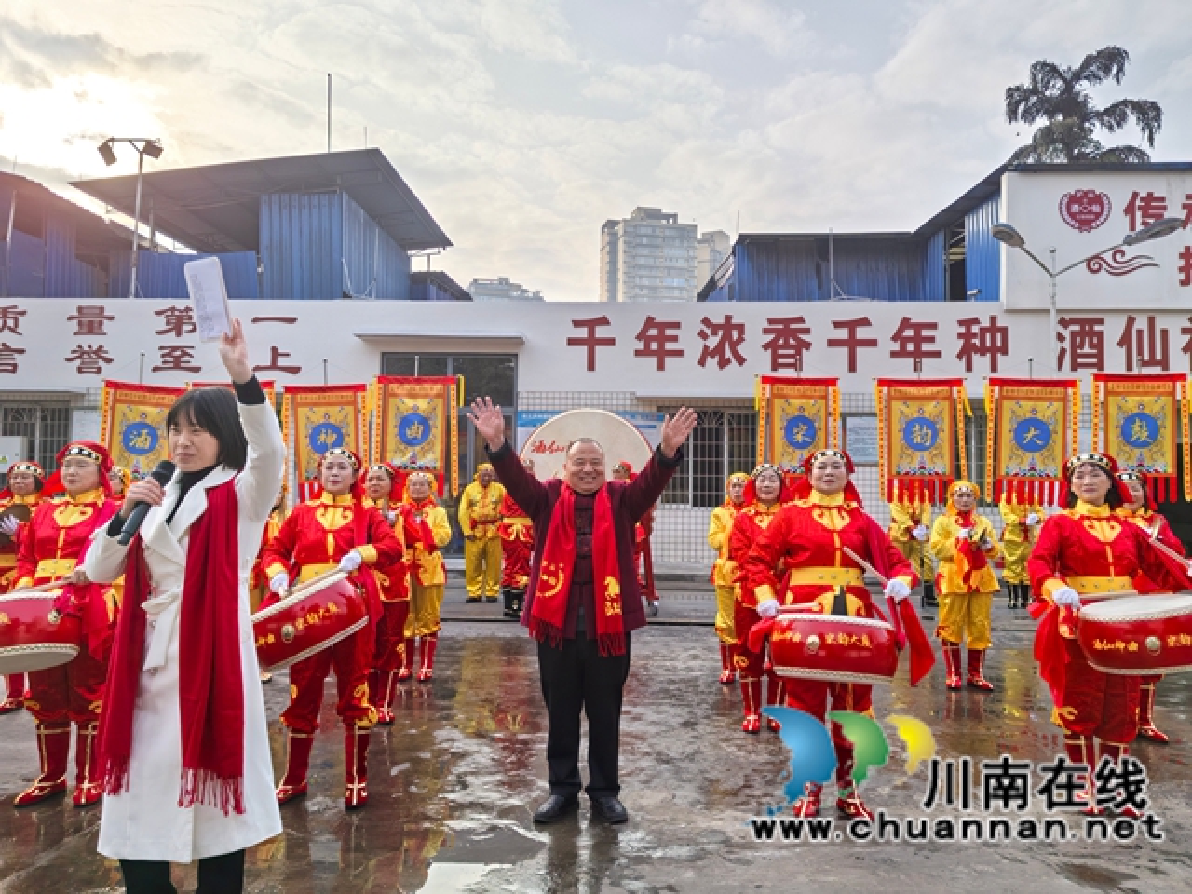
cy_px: 447
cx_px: 596
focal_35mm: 27
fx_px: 930
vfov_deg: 51.4
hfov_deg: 65.3
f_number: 1.9
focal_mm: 5.52
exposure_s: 1/1289
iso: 50
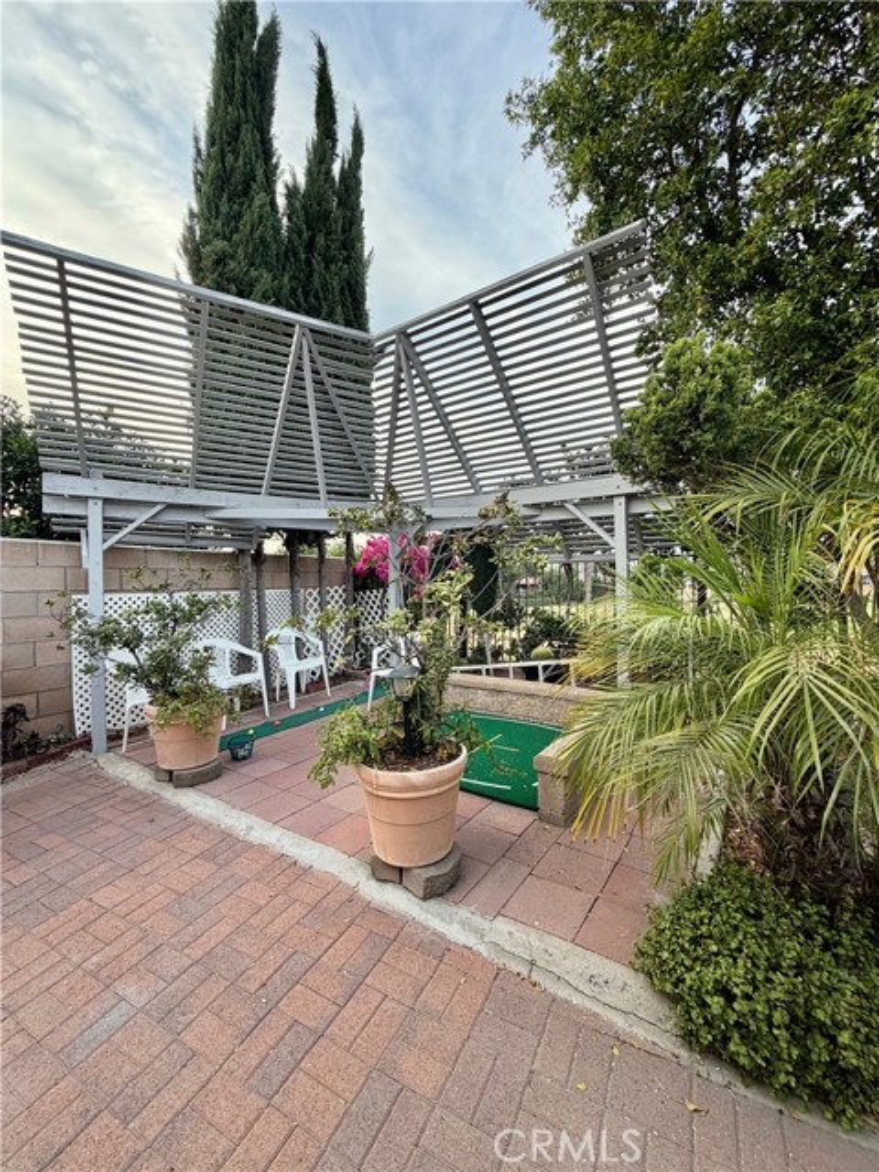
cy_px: 586
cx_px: 440
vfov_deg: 102.1
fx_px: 474
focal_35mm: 14
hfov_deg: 85.7
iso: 64
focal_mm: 2.22
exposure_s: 1/121
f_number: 2.2
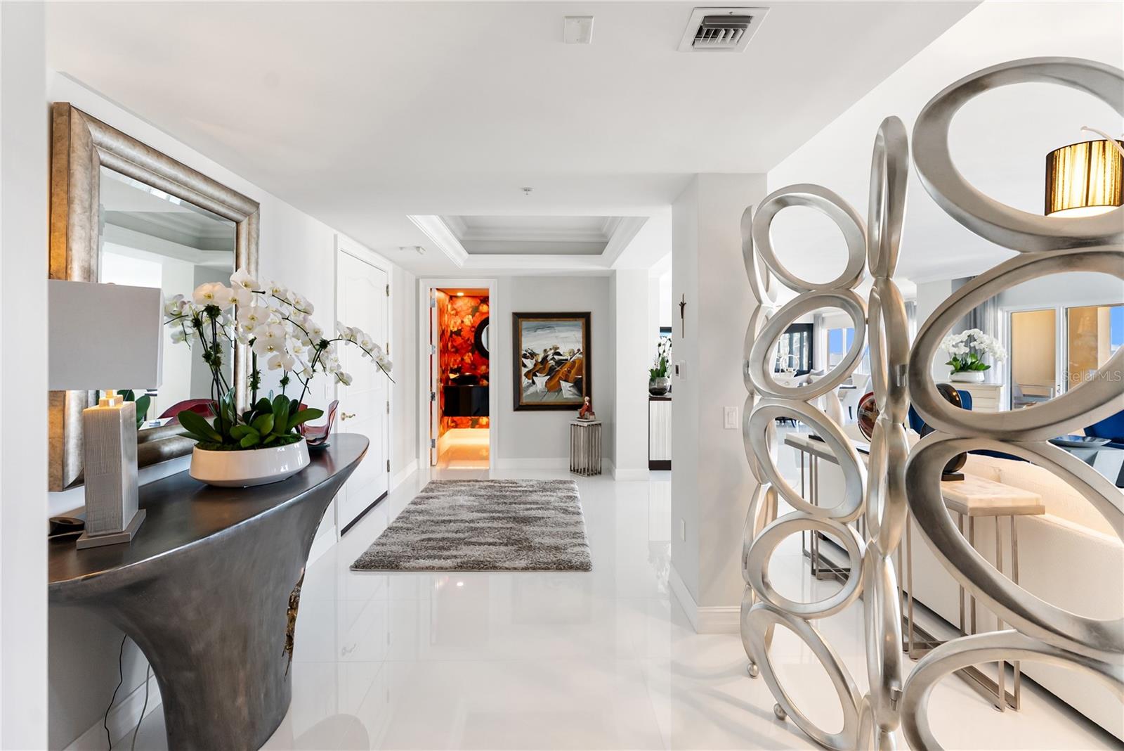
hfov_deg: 96.7
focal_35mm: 16
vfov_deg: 73.8
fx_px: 500
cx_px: 562
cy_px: 376
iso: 1000
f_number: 5
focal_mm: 16
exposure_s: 1/60
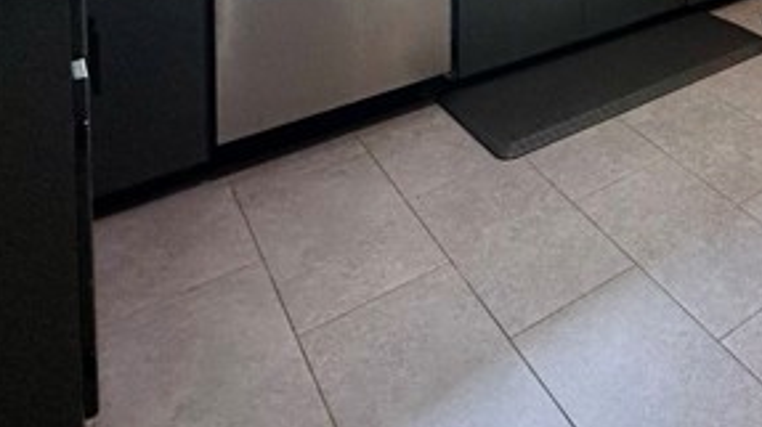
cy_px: -167
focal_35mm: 34
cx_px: 834
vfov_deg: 27.2
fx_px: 687
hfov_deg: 44.6
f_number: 2.2
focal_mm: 2.22
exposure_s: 1/120
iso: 160
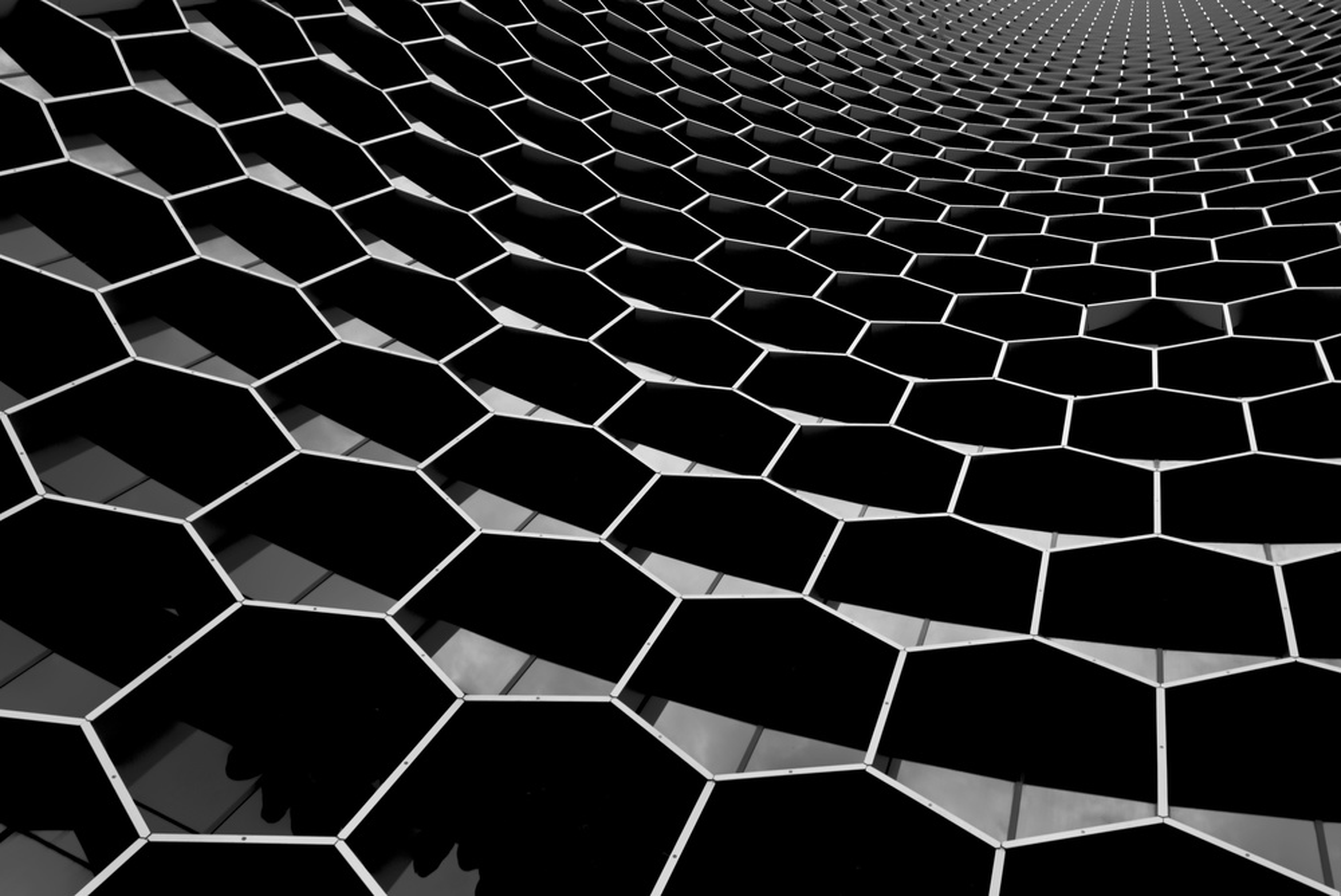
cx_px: 670
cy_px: 448
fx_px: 1193
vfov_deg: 41.2
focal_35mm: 32
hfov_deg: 58.7
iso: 800
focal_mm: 32
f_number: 8
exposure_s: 1/400
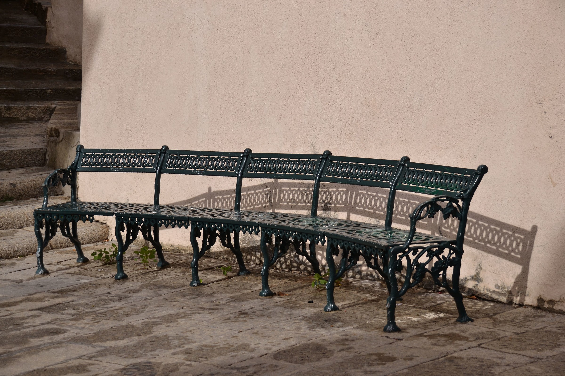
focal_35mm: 93
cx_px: 282
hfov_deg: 21.9
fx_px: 1459
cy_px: 188
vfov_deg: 14.7
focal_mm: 62
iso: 200
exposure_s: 1/1000
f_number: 8
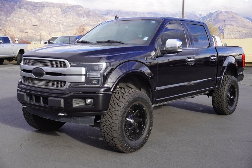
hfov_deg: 42.3
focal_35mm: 46
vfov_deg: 29.0
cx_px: 126
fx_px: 326
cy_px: 84
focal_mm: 31
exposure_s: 1/100
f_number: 8
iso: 100
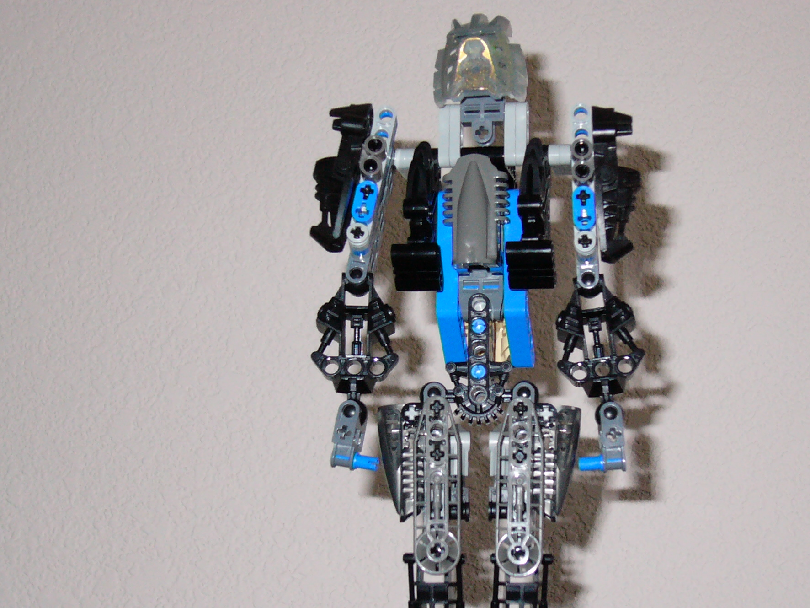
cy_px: 375
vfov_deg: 18.9
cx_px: 490
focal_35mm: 78
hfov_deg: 25.0
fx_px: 1825
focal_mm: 10
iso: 200
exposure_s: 1/60
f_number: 3.7
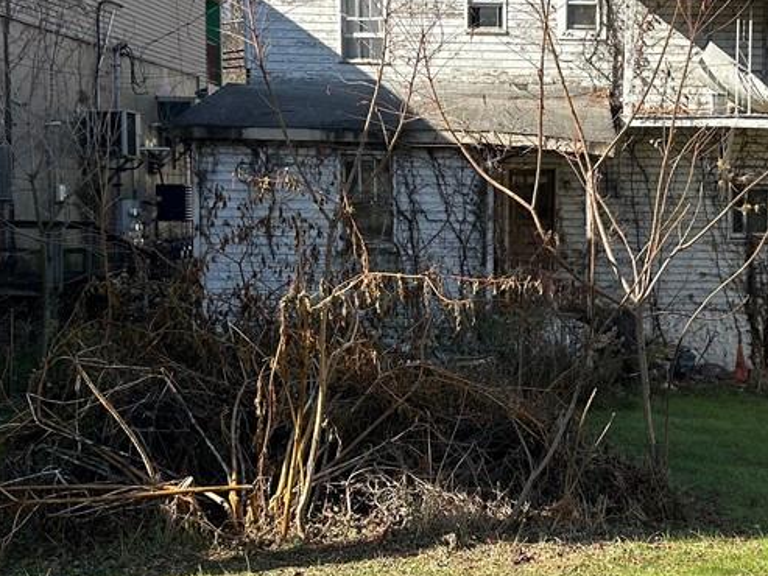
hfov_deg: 34.8
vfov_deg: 27.0
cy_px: 294
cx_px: 569
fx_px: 1198
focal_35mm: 54
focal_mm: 5.7
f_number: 1.5
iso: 50
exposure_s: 1/1531
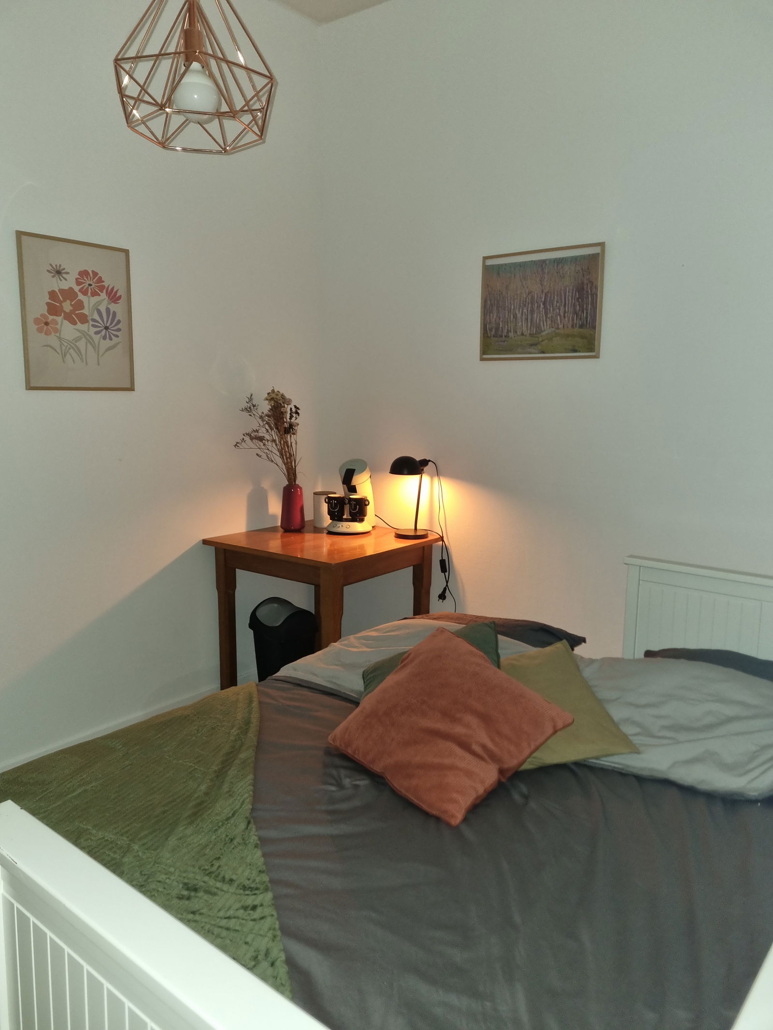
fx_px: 774
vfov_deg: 67.3
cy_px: 515
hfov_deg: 53.1
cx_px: 386
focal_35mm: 26
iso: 99
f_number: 1.8
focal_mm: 5.4
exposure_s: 1/16
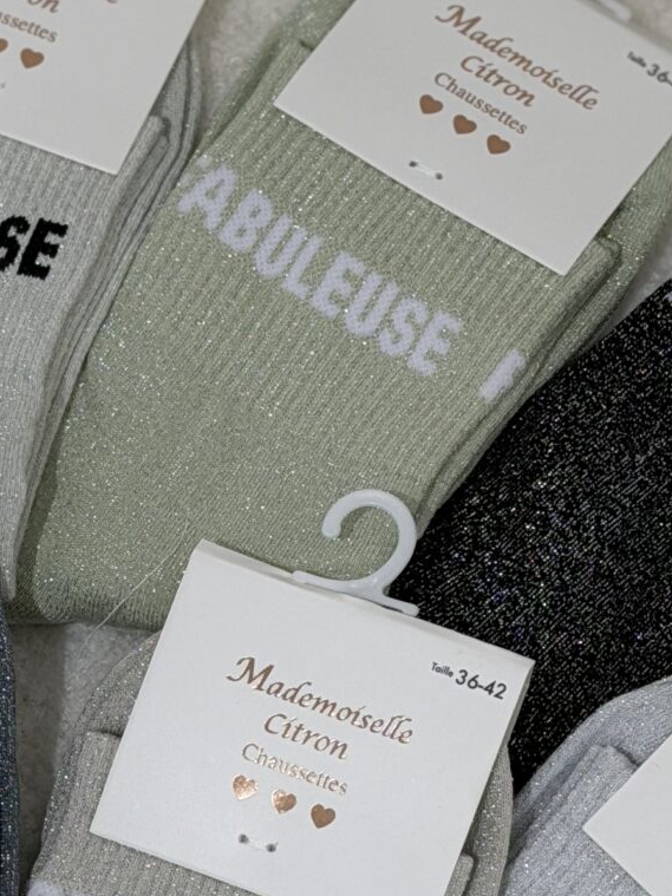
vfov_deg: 12.2
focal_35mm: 162
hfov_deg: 9.1
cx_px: 109
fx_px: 4194
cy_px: 679
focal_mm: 6.76
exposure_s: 1/121
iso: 50
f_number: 1.78
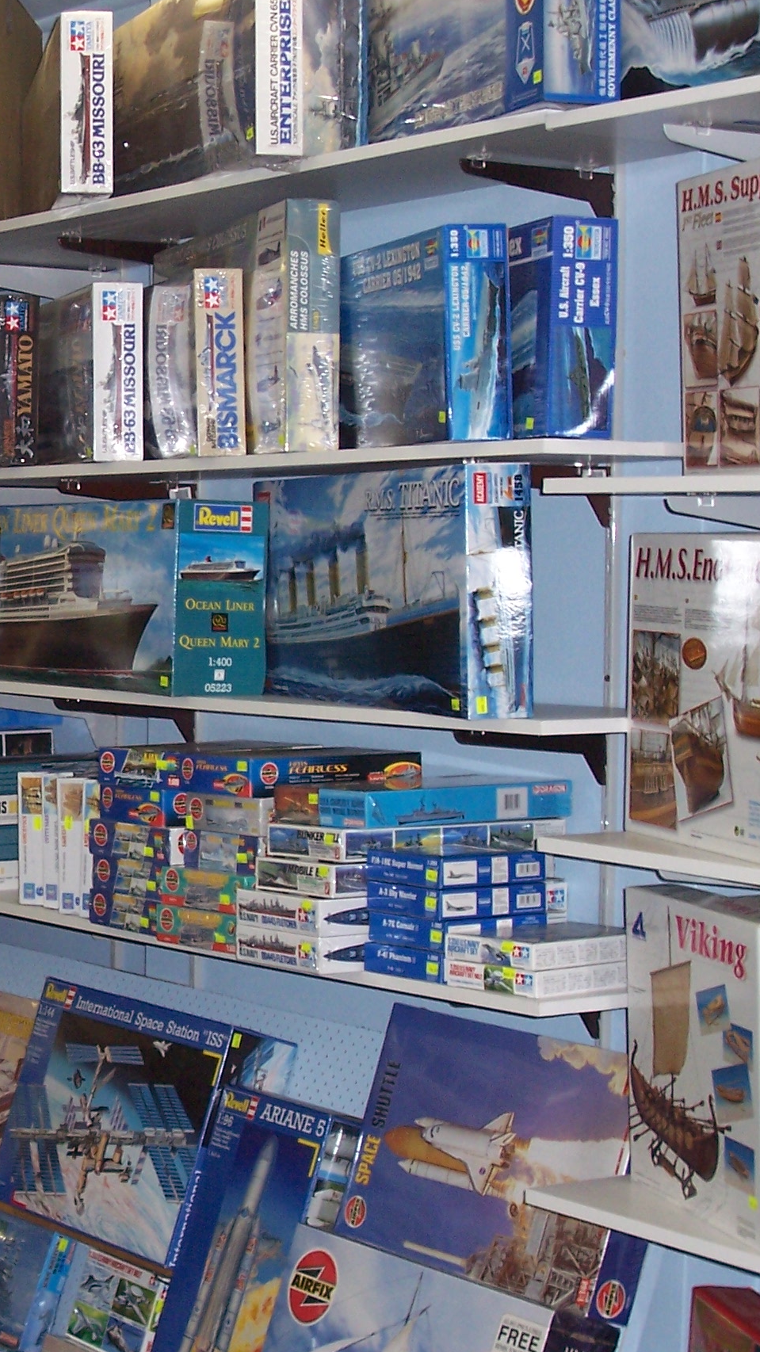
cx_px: -147
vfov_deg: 27.2
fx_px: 2796
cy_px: 681
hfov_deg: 15.0
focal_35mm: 78
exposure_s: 1/60
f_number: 3.4
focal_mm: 8.6
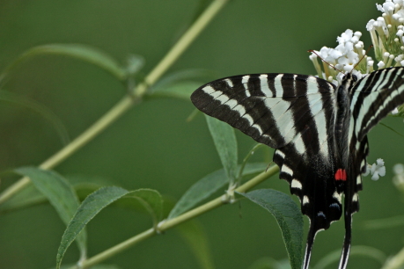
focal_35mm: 687
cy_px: 156
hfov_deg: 3.0
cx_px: 328
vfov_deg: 2.0
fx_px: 7709
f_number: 5.6
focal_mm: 280
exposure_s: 1/500
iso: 125
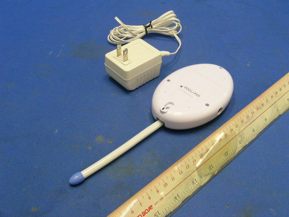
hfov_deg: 63.4
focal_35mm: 28
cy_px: 108
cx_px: 144
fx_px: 234
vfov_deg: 49.7
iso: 200
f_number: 6.3
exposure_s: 1/15
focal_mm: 5.8
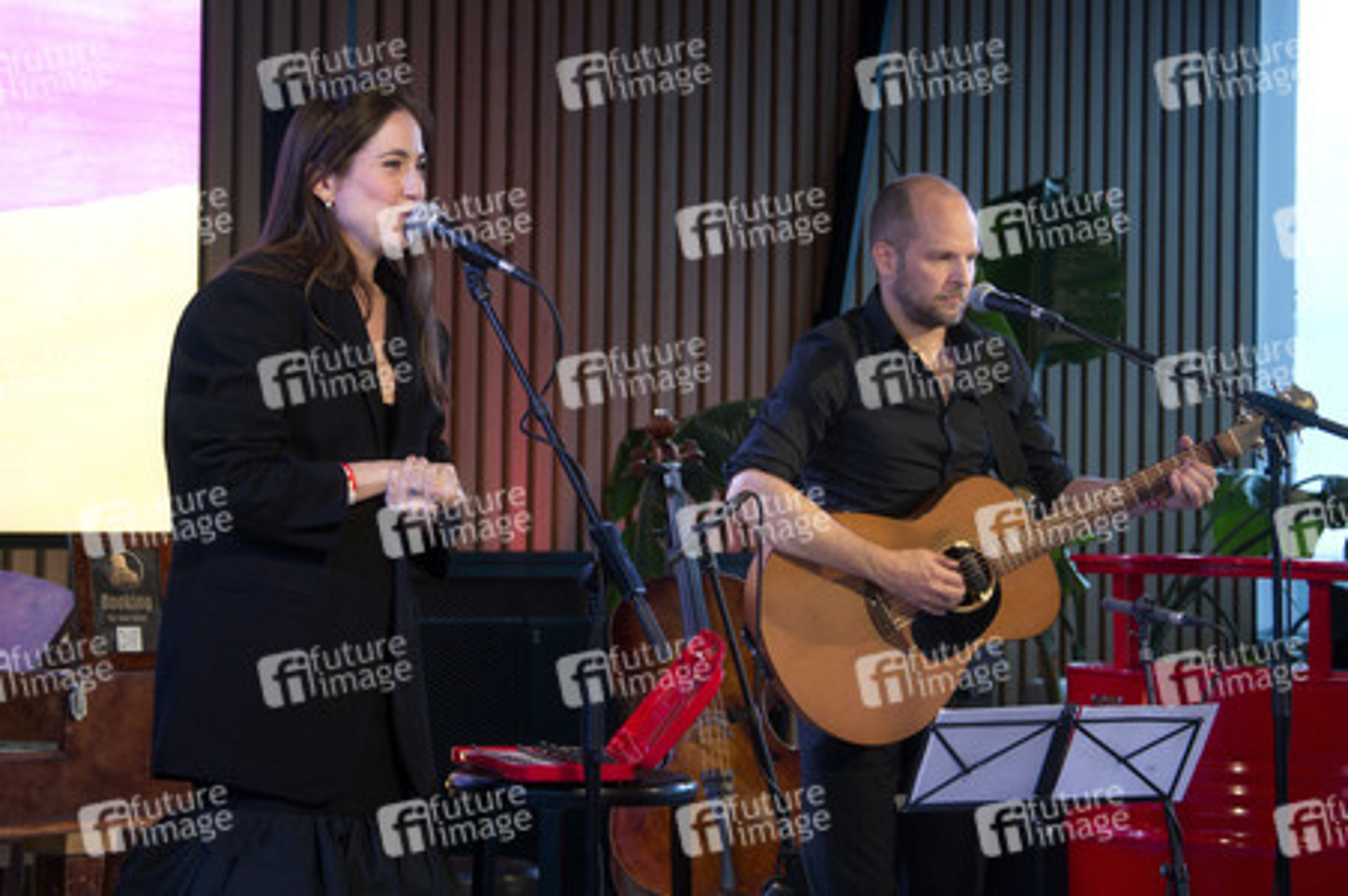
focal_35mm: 85
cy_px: 448
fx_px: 3180
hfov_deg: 23.9
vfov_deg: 16.0
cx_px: 674
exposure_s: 1/160
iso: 1600
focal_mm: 85
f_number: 5
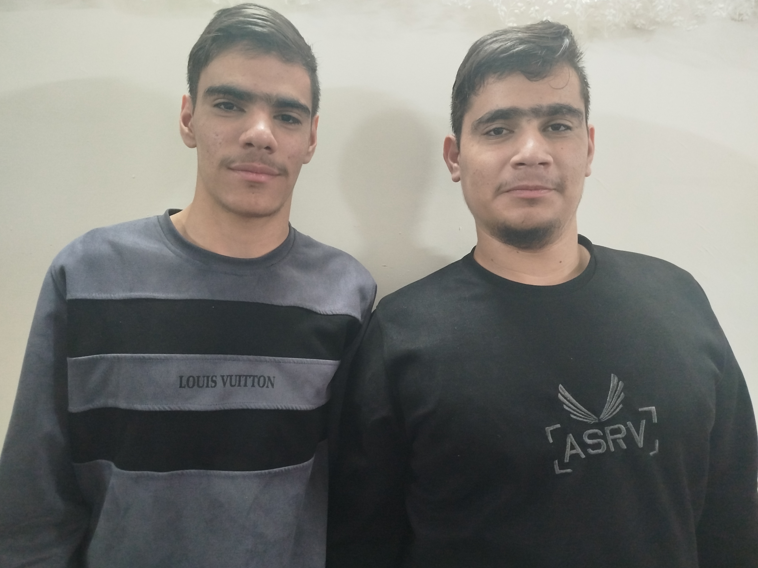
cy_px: 283
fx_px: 547
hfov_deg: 69.4
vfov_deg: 54.9
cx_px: 368
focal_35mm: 25
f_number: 1.7
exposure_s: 1/33
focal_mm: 5.31
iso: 500
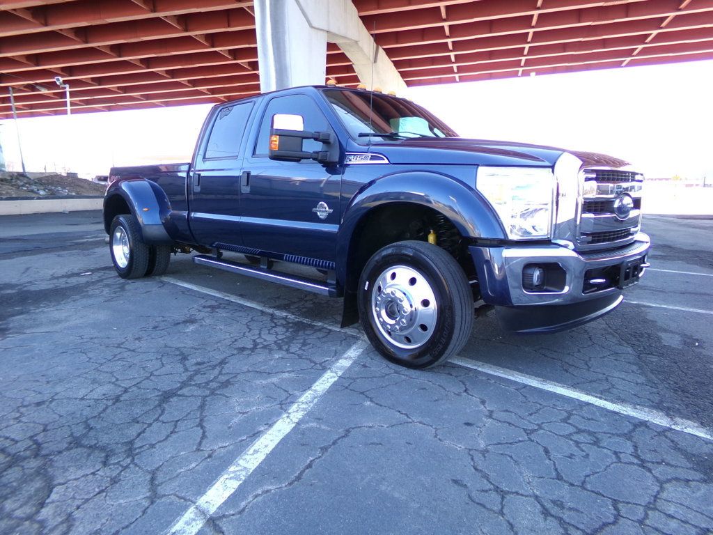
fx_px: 494
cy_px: 268
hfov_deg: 71.6
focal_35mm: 24
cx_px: 356
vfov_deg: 56.8
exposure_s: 1/60
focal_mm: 4.3
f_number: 3.7
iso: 100
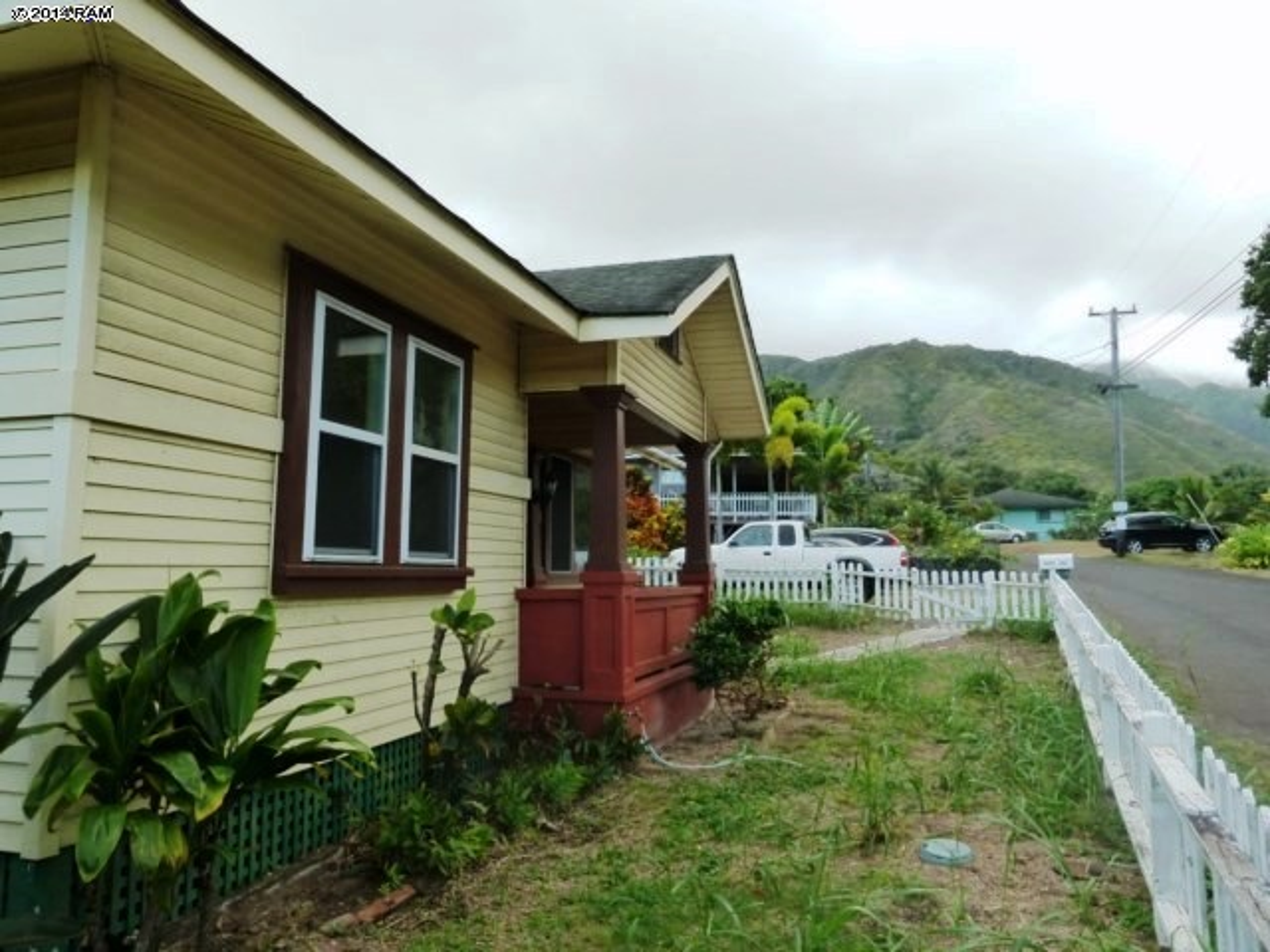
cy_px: 476
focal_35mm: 25
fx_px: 917
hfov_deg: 69.4
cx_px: 635
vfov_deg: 54.9
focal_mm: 4.1
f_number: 4
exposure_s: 1/100
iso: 125
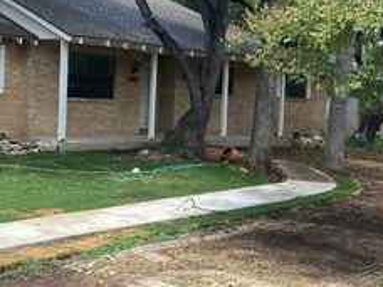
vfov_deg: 25.5
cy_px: 93
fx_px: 631
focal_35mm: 57
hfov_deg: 33.1
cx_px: 97
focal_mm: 4.25
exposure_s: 1/1016
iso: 32
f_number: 1.8
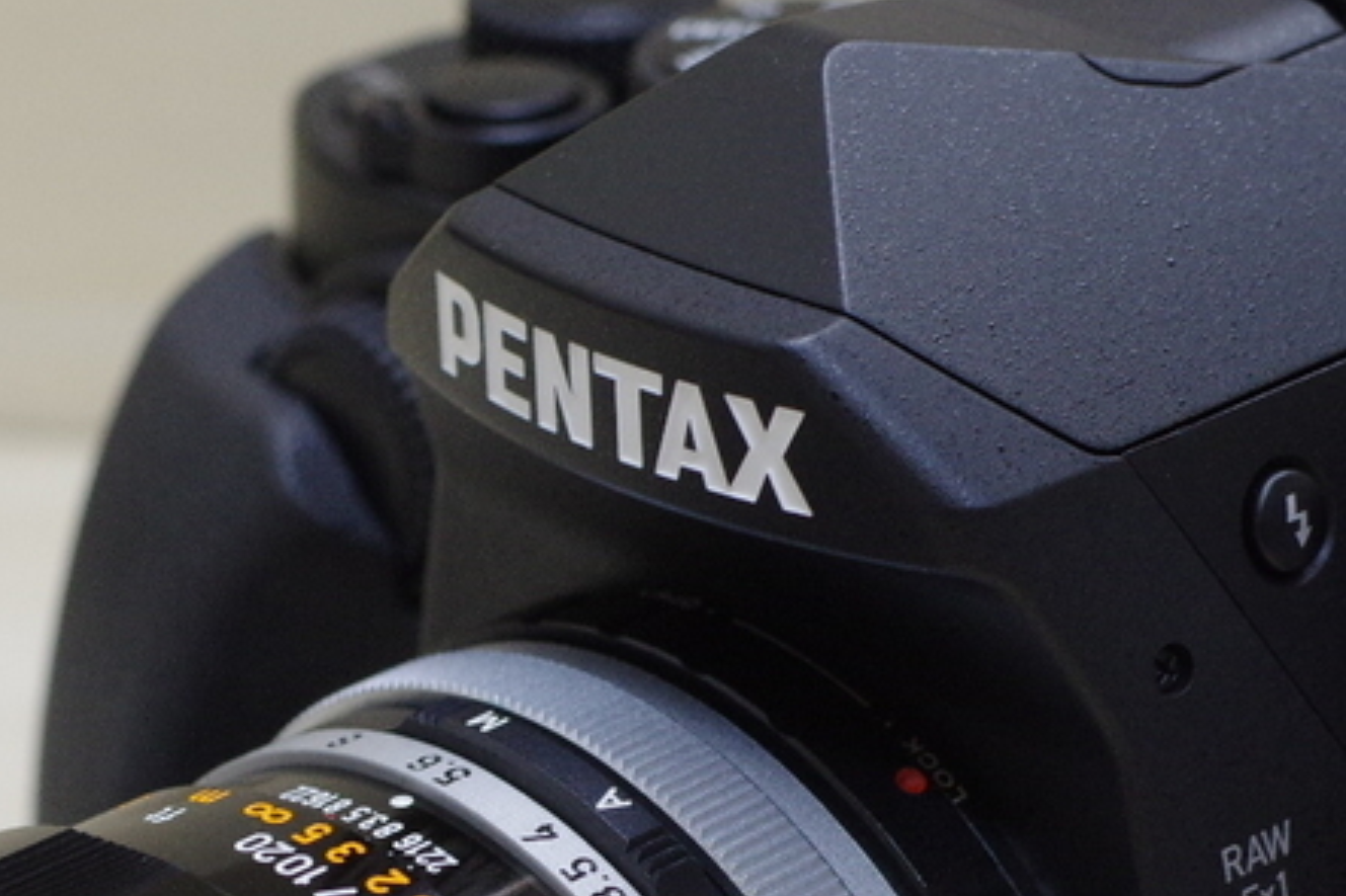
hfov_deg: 14.5
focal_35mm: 141
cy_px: 1039
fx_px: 5270
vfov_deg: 9.6
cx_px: 495
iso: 800
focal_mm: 35
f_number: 6.3
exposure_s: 1/20
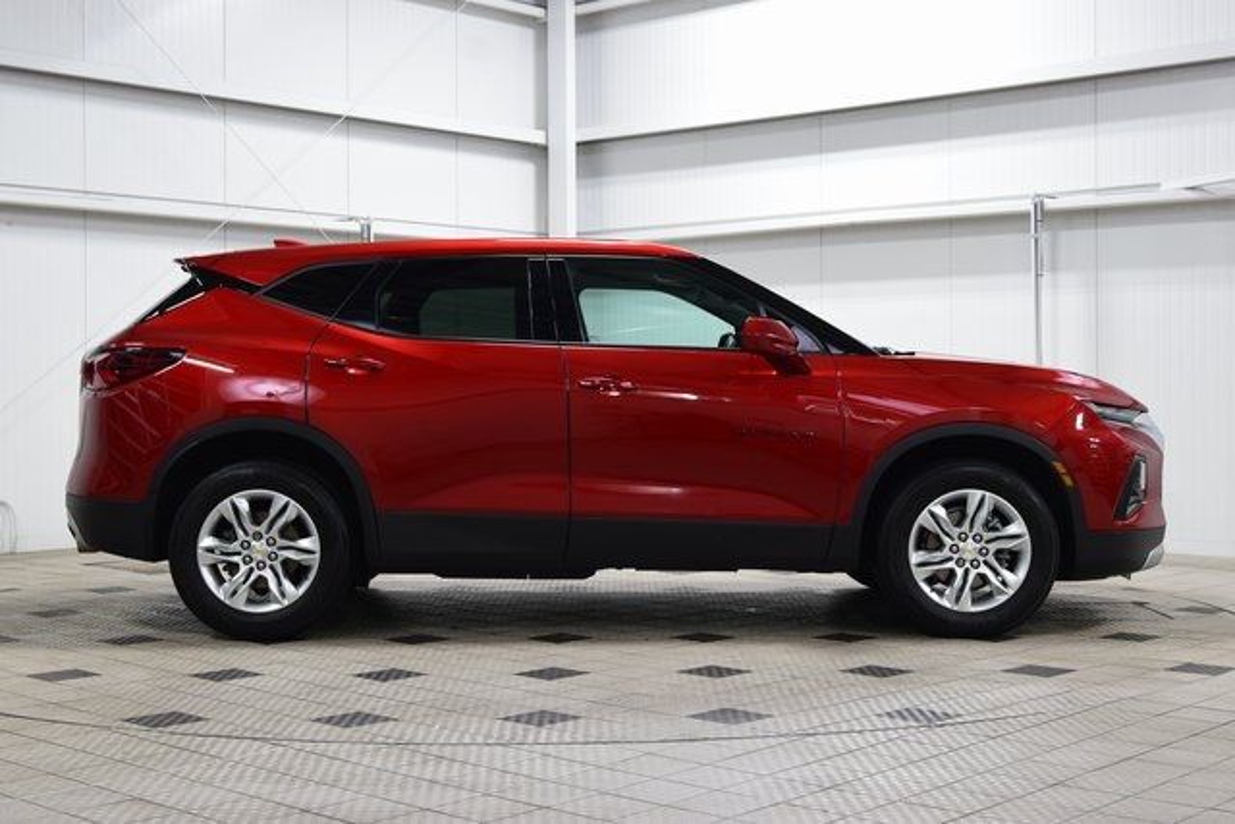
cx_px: 618
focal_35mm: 51
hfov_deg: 38.9
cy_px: 412
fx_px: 1750
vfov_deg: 26.5
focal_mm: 34
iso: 560
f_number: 6.3
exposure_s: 1/15
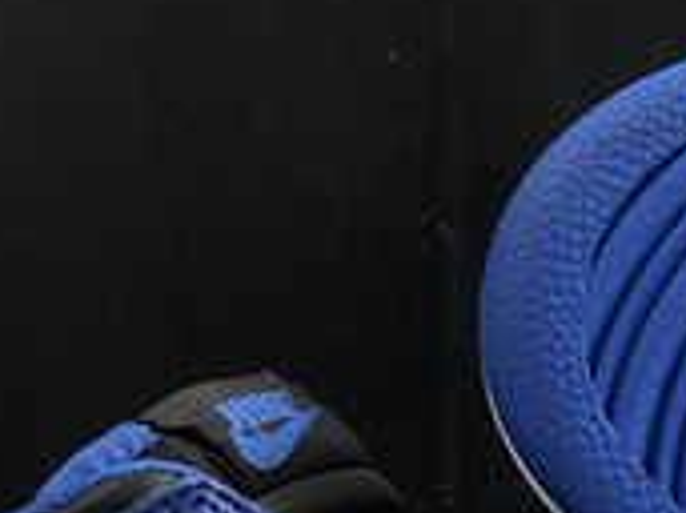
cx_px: 951
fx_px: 3248
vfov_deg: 8.8
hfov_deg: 11.7
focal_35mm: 164
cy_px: 834
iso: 32
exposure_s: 1/50
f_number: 1.8
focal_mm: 4
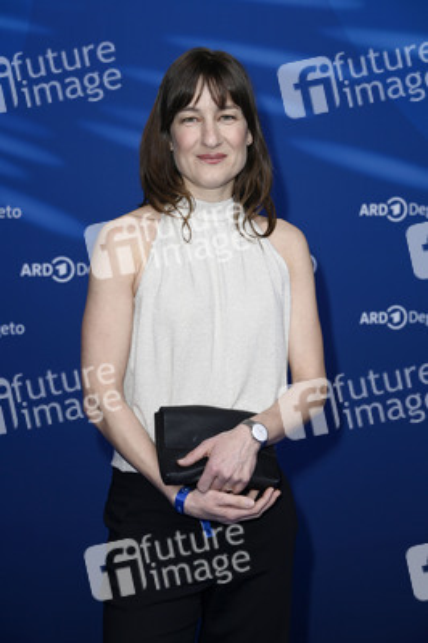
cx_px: 214
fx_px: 1643
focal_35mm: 92
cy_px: 322
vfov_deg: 22.2
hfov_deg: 14.8
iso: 640
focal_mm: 92
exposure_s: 1/250
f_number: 6.3
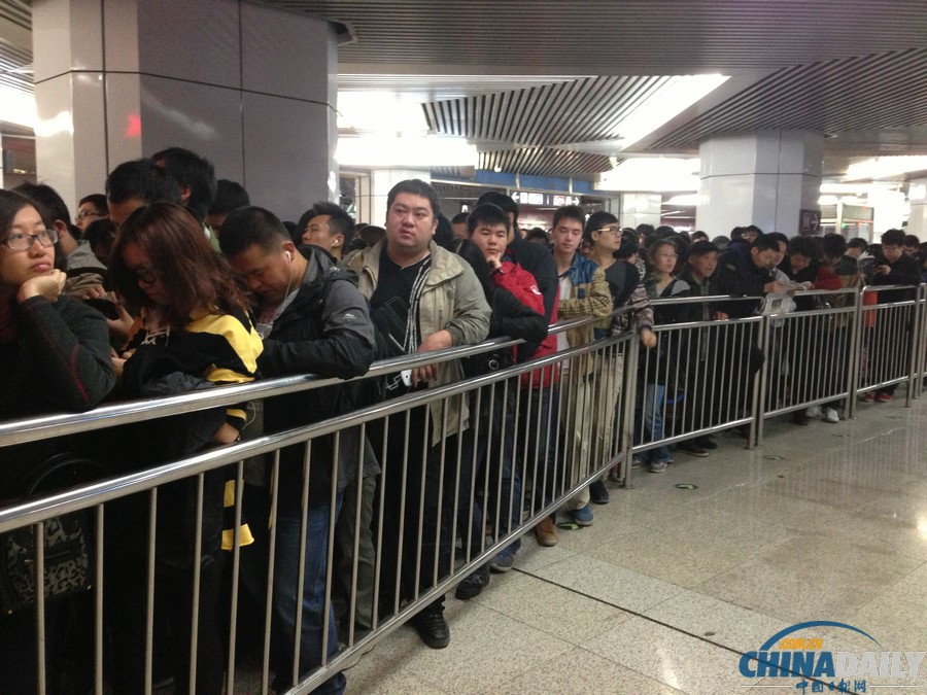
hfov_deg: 55.4
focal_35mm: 33
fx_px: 884
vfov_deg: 42.9
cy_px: 348
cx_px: 464
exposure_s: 1/17
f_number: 2.4
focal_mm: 4.13
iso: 400
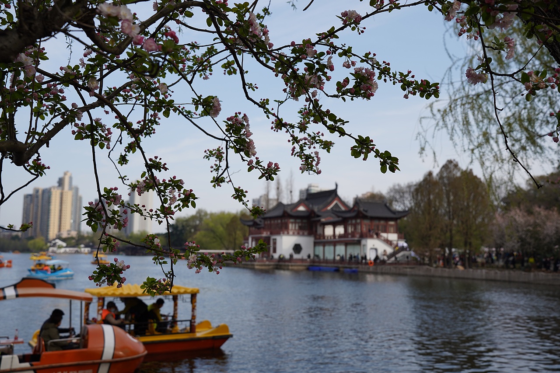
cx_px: 280
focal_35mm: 37
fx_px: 575
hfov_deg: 51.9
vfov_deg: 35.9
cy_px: 186
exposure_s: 1/640
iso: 100
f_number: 8
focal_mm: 37
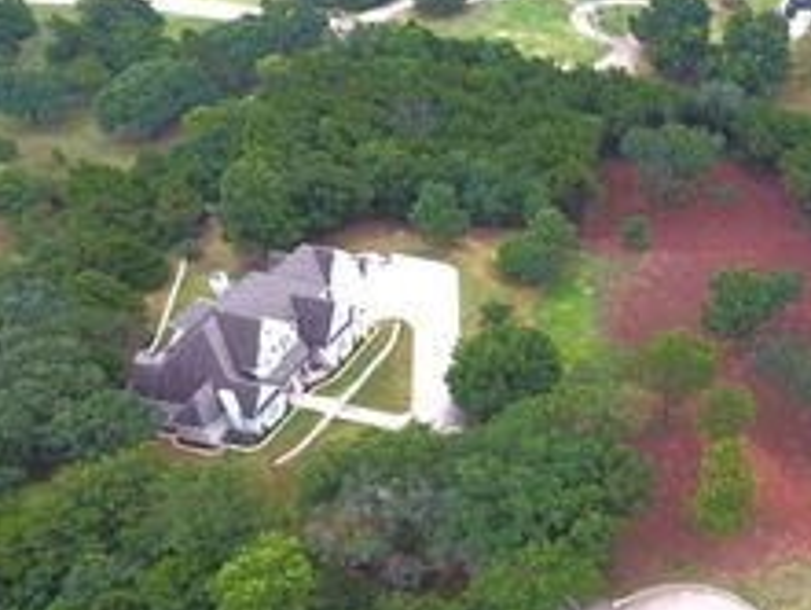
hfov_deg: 43.8
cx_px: 725
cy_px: 395
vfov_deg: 36.6
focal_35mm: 39
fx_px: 914
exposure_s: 1/173
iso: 100
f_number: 2.8
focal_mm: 3.61
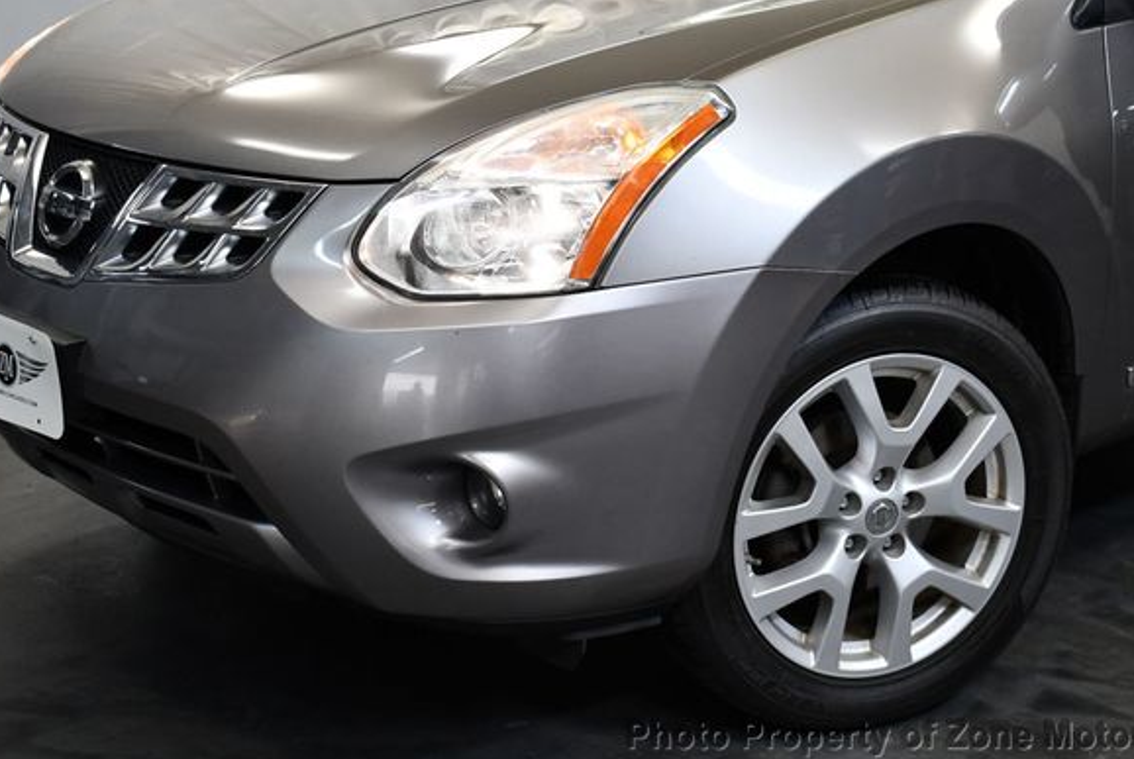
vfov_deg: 22.0
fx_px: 1955
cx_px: 602
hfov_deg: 32.3
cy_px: 353
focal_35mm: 62
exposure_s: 1/160
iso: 800
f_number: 4.2
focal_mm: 28
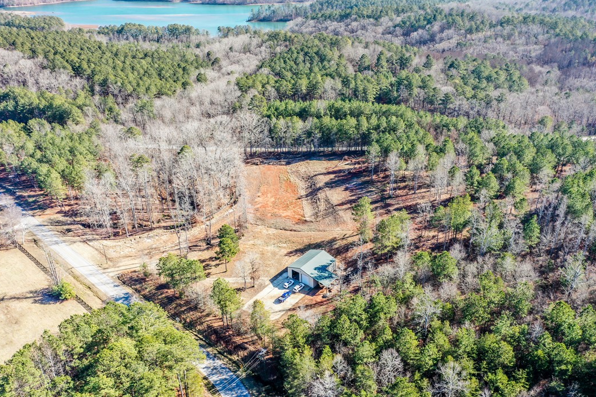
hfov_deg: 63.7
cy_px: 195
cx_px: 301
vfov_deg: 44.9
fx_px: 480
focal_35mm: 29
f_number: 4.5
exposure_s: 1/200
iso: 100
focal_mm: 10.26
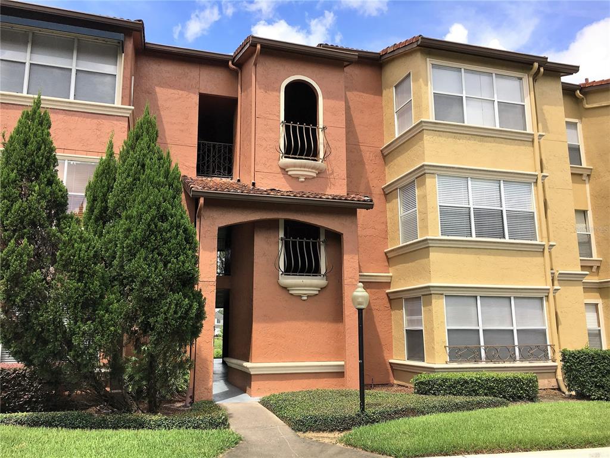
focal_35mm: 29
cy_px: 229
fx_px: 511
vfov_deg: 48.2
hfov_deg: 61.7
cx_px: 305
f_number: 2.2
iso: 25
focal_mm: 4.15
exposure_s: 1/916
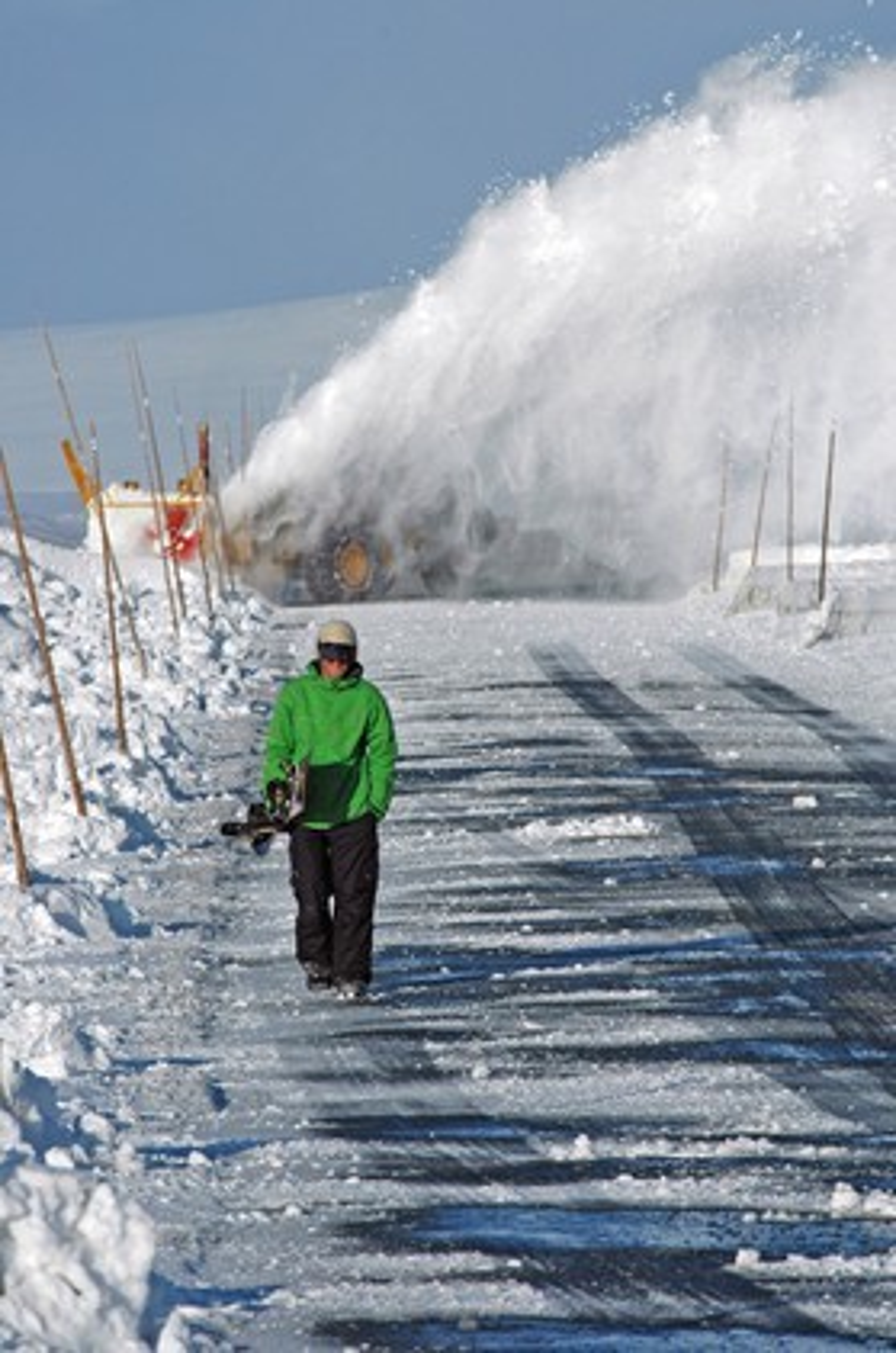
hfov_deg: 4.6
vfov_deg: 6.9
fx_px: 11245
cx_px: 448
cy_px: 676
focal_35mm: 300
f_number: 8
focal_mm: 200
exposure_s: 1/1000
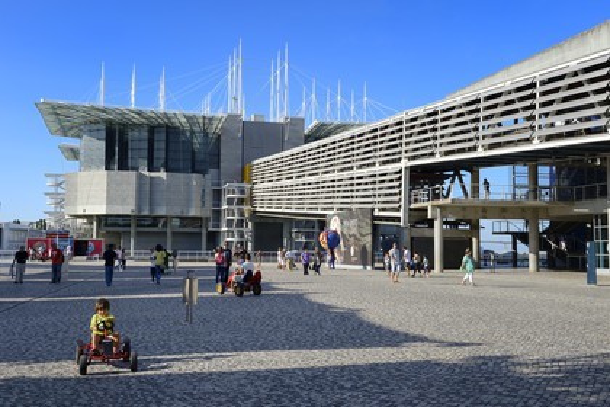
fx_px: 678
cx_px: 305
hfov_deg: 48.5
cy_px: 204
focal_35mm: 40
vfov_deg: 33.4
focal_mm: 40
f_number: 9
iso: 100
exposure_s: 1/250
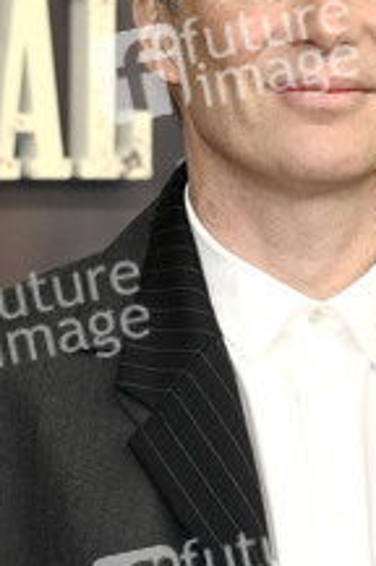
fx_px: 8691
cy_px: 193
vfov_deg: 3.7
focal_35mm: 553
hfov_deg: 2.5
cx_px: 300
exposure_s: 1/250
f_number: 5.6
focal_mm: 300
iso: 500
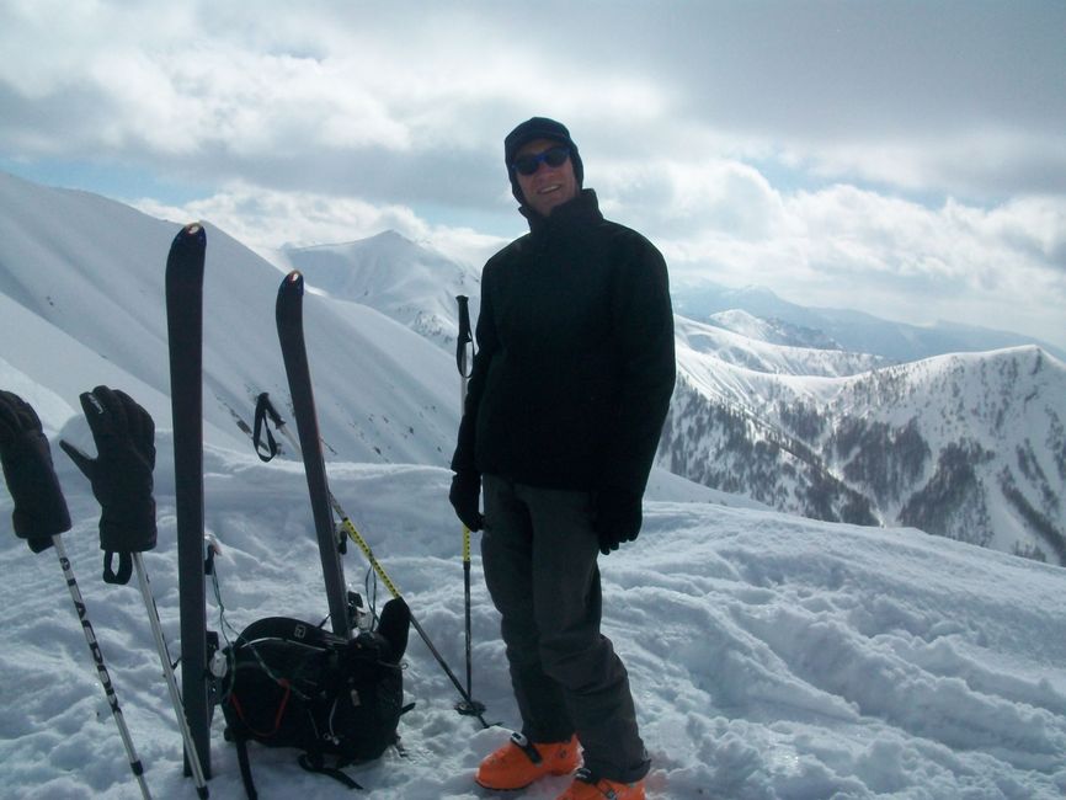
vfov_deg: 41.8
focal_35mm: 34
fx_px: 1047
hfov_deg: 53.9
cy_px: 400
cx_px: 533
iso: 80
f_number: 5.5
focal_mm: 5.7
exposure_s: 1/1401
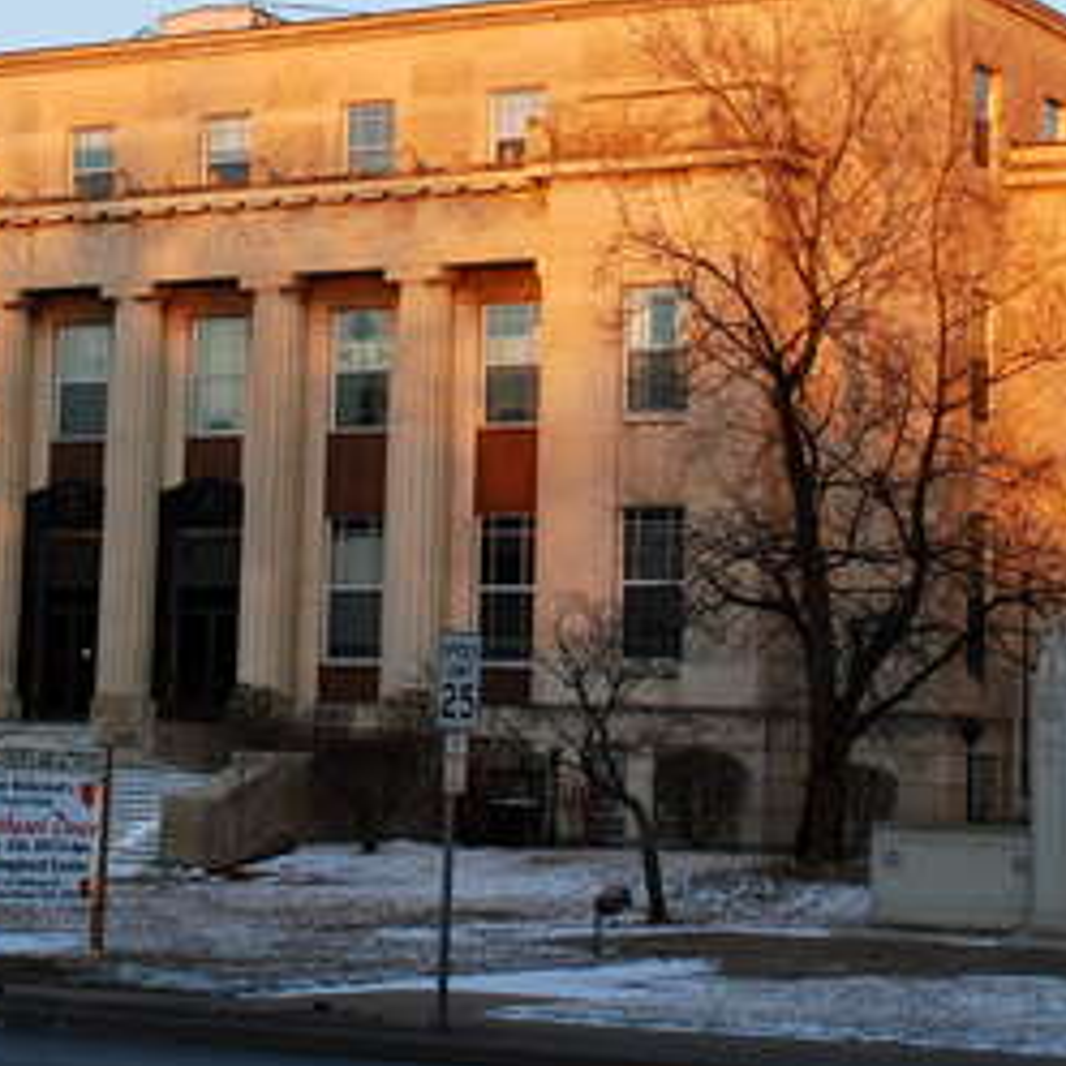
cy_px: 185
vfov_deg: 17.4
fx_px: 3449
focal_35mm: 99
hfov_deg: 17.5
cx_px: 279
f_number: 5
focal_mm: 24
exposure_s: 1/100
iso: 200
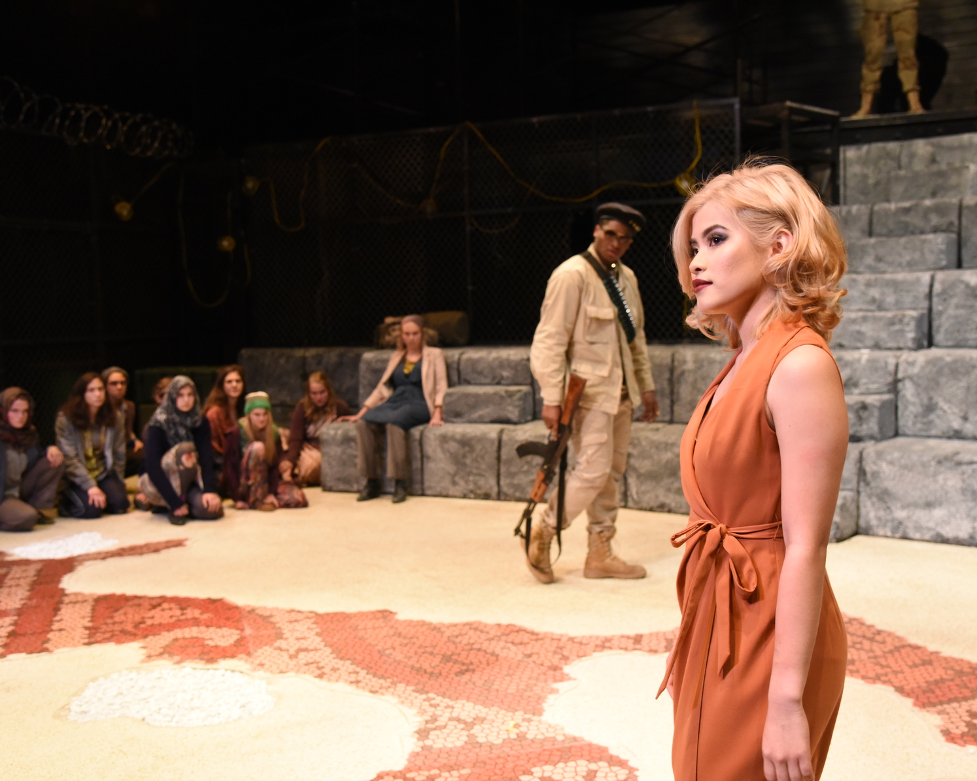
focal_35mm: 37
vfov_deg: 40.1
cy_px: 392
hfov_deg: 49.1
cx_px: 507
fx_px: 1070
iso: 3200
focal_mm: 32
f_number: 4.5
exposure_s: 1/250
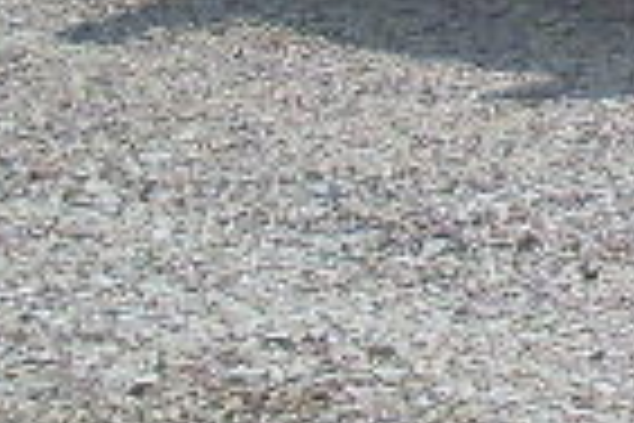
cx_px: 1947
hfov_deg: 6.5
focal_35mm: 287
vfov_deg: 4.7
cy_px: -594
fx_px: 5054
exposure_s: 1/350
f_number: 7.7
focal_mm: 6.3
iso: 80
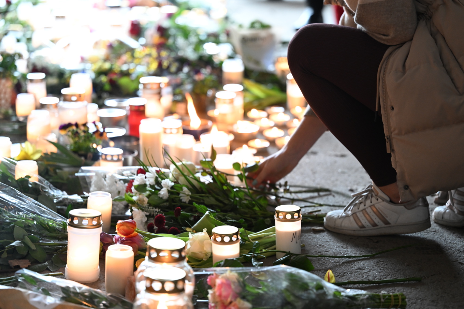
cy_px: 154
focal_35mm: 92
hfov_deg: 22.1
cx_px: 232
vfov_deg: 14.9
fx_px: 1185
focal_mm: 92
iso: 2000
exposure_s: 1/80
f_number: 2.8
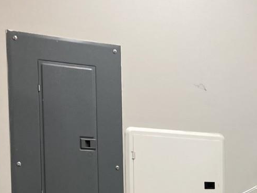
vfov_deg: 16.8
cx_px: 270
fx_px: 609
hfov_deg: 22.7
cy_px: 262
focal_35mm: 82
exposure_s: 1/60
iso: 80
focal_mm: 3.99
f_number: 1.8
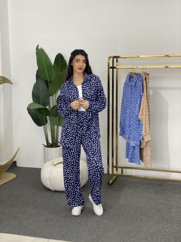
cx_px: 90
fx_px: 363
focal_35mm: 52
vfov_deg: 36.8
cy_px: 121
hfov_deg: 28.0
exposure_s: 1/100
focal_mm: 6
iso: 64
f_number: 2
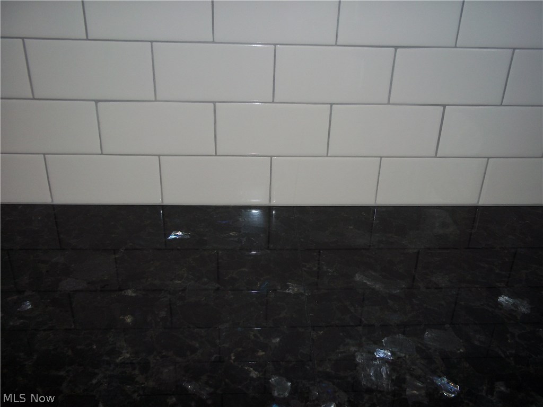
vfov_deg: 39.7
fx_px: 565
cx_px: 272
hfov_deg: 51.4
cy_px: 204
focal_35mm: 36
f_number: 3.1
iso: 80
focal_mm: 6.5
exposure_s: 1/30
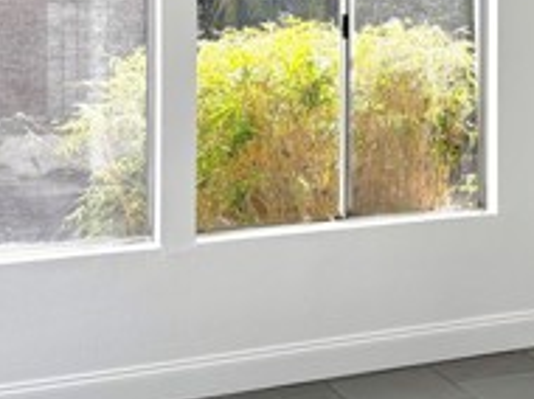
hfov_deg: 23.5
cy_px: 0
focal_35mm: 81
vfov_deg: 17.7
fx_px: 1248
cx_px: 483
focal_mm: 6.76
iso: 80
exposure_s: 1/617
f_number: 1.78
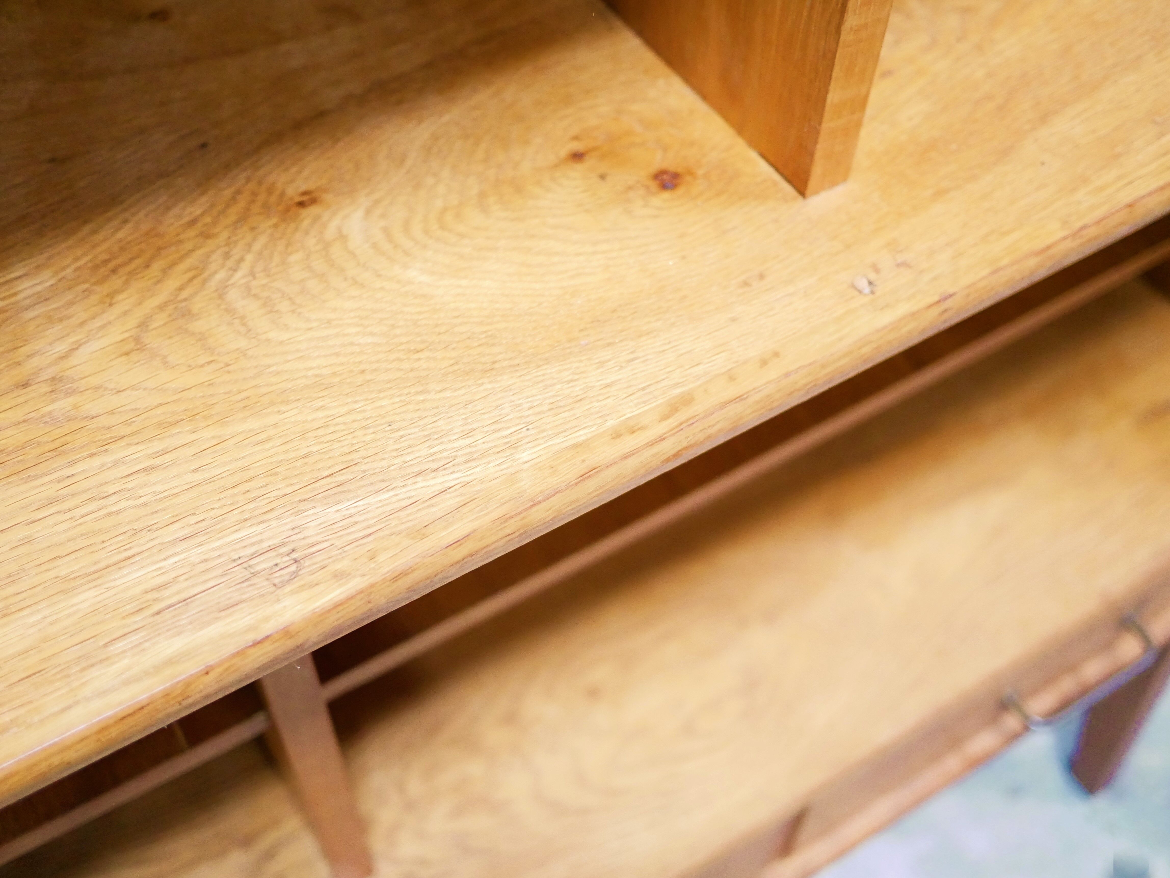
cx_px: 585
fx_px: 1353
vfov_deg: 36.0
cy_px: 439
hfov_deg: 46.8
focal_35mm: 40
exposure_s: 1/60
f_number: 1.7
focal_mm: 20
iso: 3200
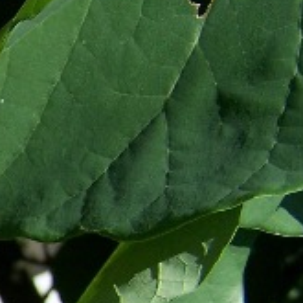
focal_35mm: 163
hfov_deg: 9.6
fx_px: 1614
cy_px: 318
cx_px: -410
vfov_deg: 10.6
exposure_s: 1/800
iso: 80
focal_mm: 6.3
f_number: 2.8
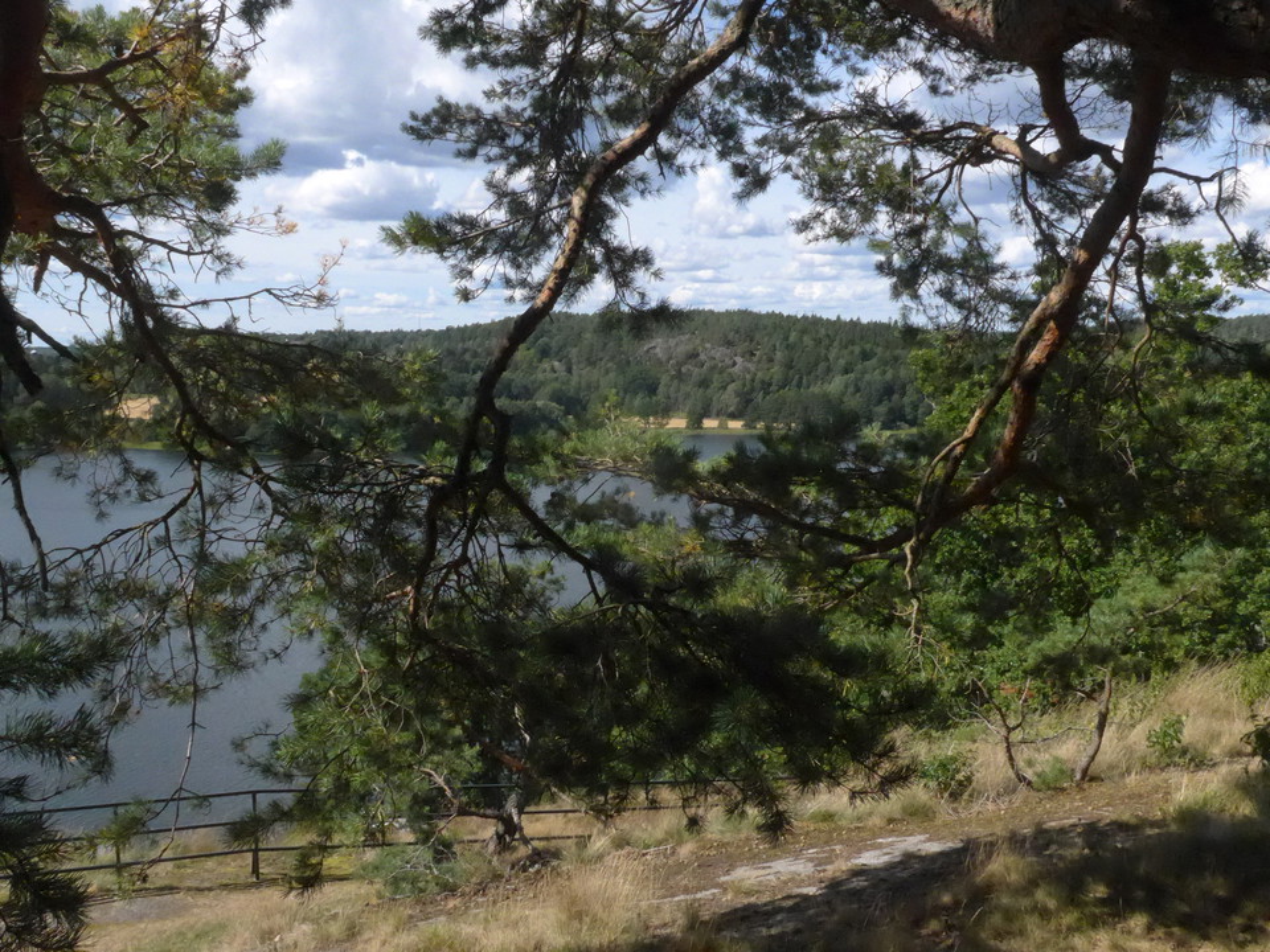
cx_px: 635
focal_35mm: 35
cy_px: 476
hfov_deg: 52.6
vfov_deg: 40.7
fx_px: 1284
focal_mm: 7.5
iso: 1600
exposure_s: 1/4000
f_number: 7.1
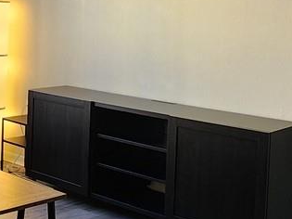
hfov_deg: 28.1
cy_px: 45
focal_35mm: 66
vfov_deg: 22.0
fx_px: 557
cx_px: 18
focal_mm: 2.2
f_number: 2.2
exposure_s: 1/60
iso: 80
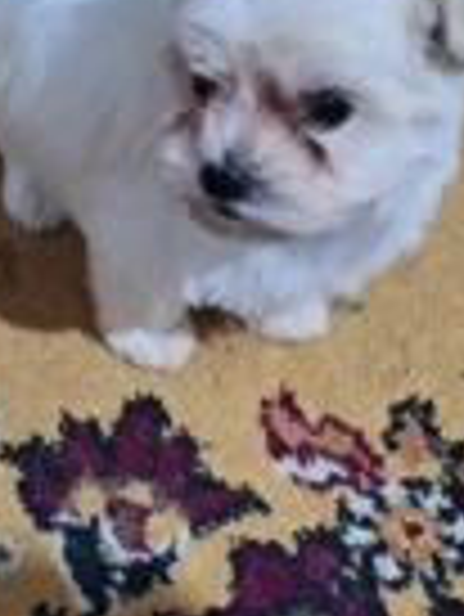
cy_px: 256
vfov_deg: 28.9
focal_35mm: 67
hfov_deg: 22.0
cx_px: 252
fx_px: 1196
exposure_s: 1/20
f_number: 1.8
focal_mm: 5.54
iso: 640
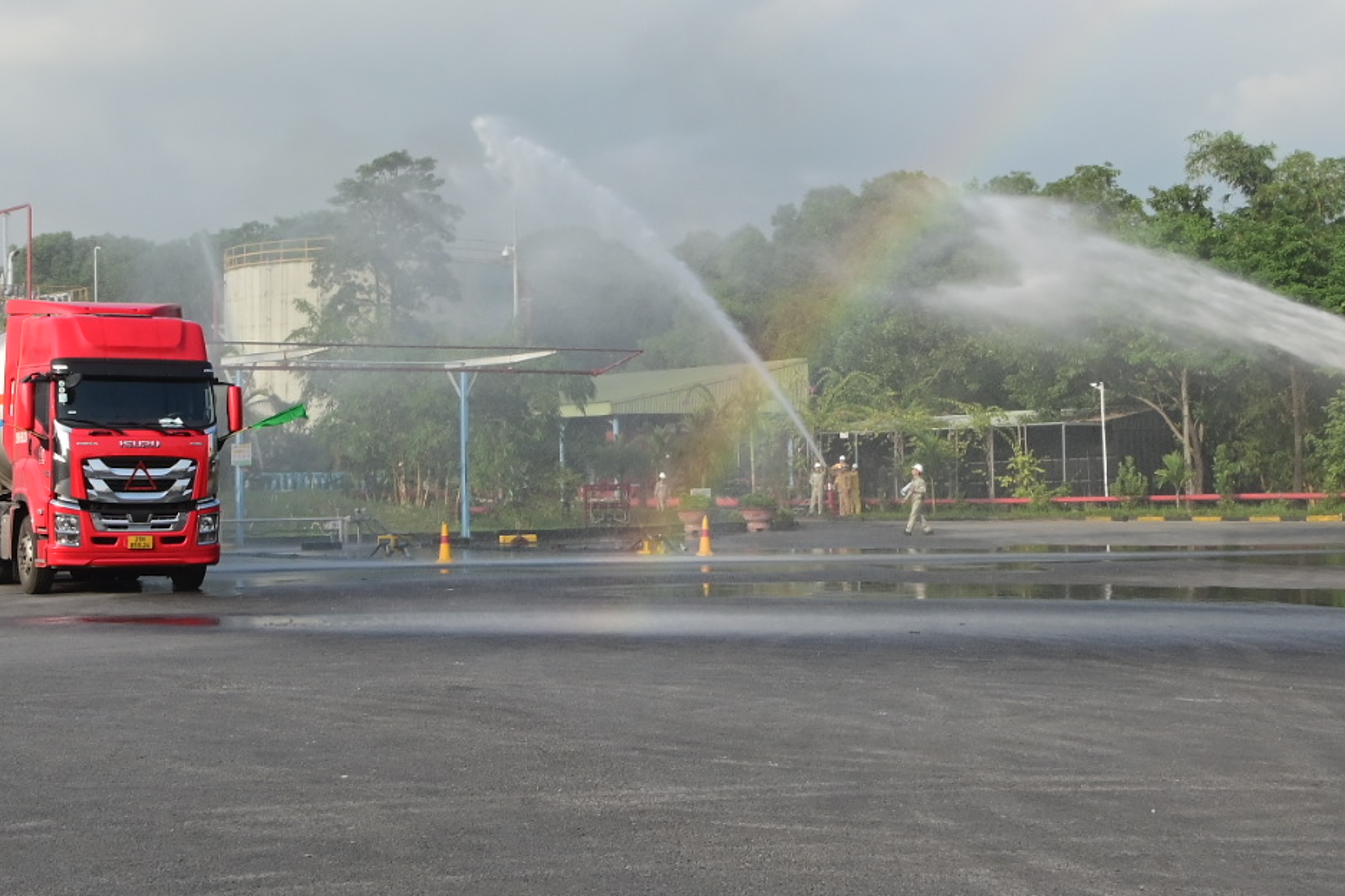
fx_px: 2390
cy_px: 214
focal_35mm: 64
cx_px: 586
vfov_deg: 21.0
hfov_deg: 31.4
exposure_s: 1/200
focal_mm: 25
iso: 320
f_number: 14
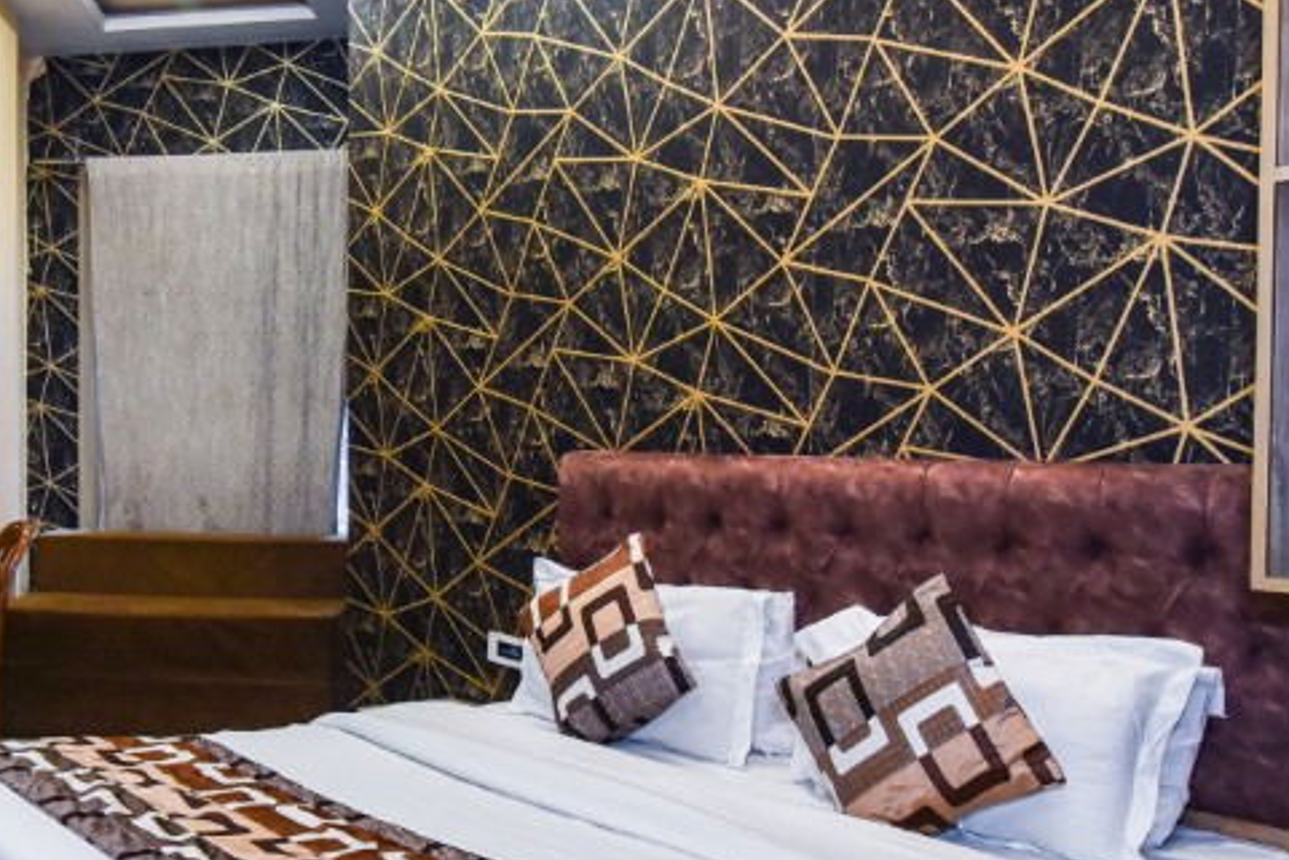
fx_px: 1289
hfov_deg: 51.3
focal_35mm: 36
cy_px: 468
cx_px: 355
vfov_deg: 36.9
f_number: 8
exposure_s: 1/50
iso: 1000
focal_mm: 16
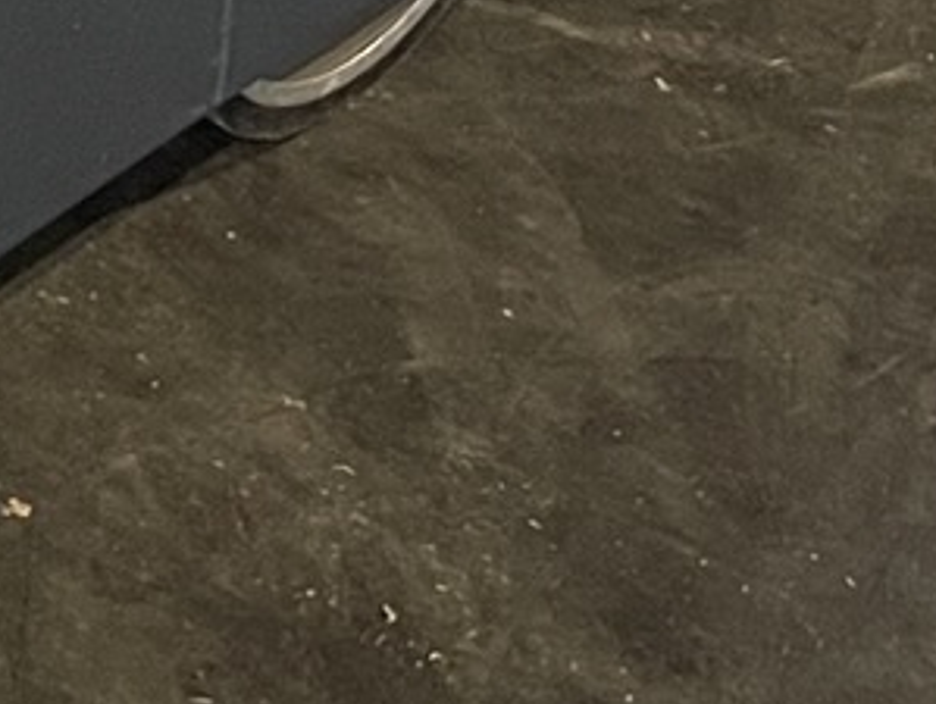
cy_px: -726
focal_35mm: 171
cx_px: -745
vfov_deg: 8.3
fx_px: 4629
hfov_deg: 10.8
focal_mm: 5.1
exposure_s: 1/50
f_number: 1.6
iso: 400
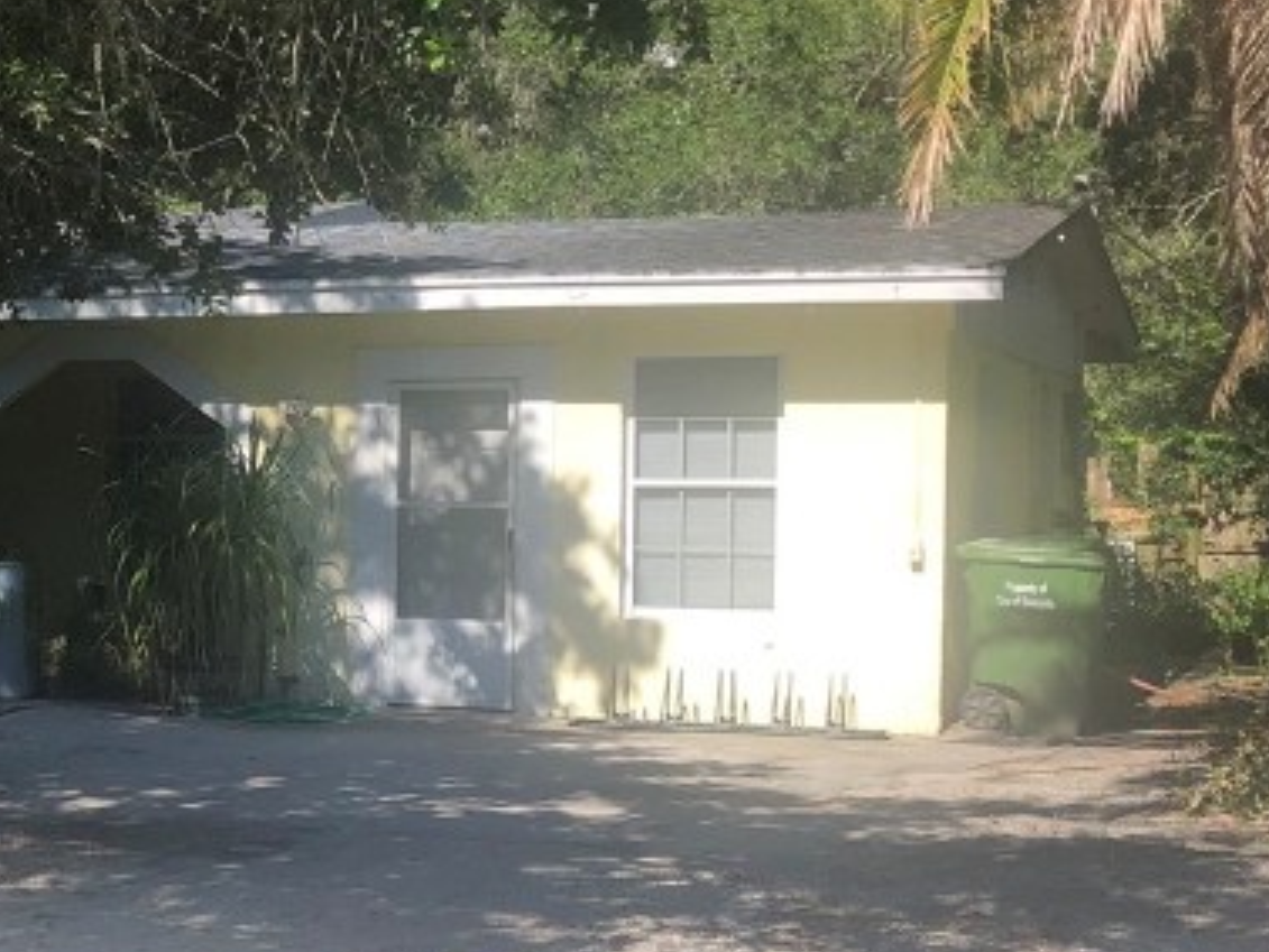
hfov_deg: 24.5
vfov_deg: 19.4
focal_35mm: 76
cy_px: 572
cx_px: -3
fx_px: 2787
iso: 20
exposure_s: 1/1412
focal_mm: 3.99
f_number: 1.8
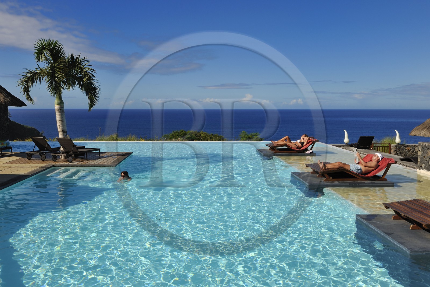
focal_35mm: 32
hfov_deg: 58.7
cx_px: 215
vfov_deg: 41.1
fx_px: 382
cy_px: 144
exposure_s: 1/160
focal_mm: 32
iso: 200
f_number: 20
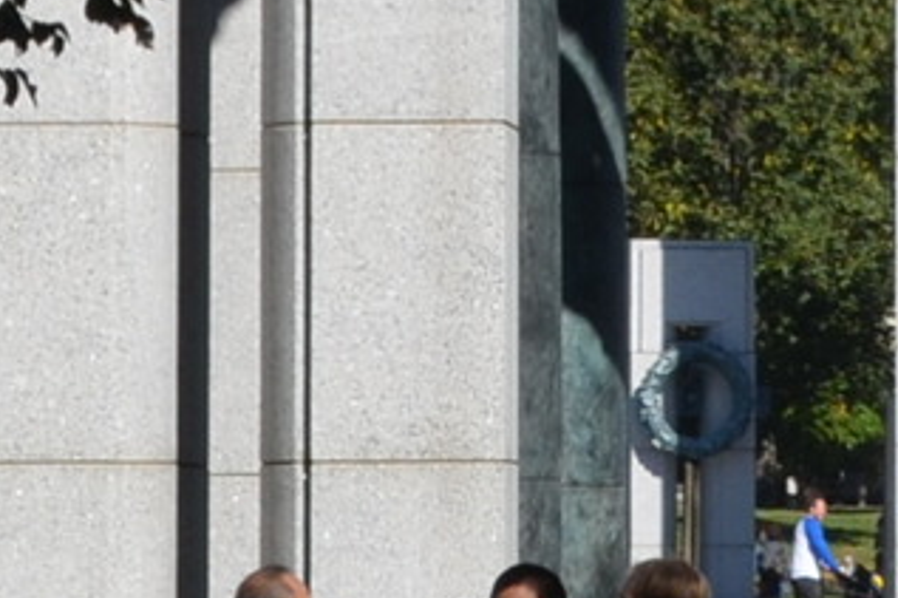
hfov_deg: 3.4
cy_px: -1281
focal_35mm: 614
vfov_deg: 2.2
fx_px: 15307
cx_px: 1042
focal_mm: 52
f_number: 8
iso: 100
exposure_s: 1/250
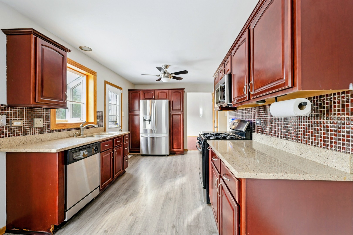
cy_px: 118
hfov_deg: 100.4
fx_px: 147
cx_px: 176
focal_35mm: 15
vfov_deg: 77.3
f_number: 4
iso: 1250
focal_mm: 15
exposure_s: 1/50
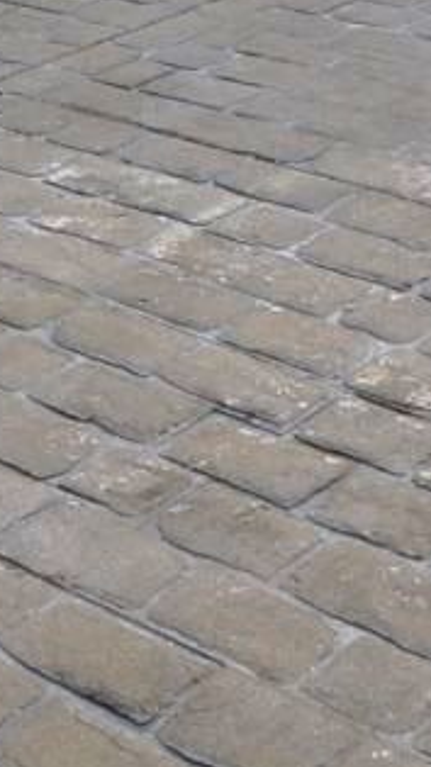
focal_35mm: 102
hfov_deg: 11.7
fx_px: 2074
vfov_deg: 18.0
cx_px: 470
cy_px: -476
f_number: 7.1
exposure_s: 1/200
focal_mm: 10
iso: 100
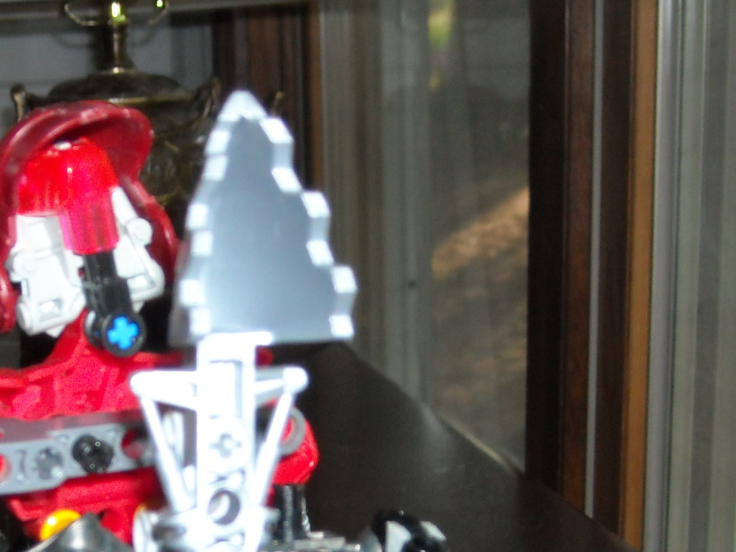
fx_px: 1935
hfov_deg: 21.3
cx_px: 158
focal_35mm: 91
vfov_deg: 15.9
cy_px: 560
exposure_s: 1/60
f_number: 3.1
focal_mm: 7.1
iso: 200
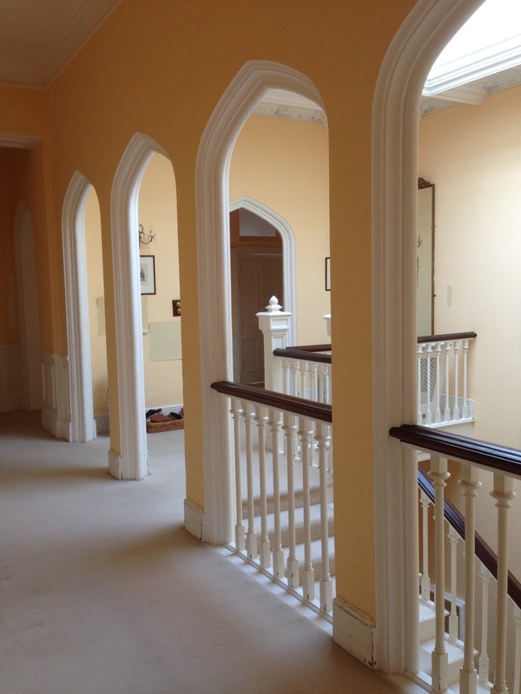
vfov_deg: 55.4
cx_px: 260
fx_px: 662
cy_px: 347
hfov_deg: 42.9
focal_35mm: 33
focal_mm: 4.12
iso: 50
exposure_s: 1/20
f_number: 2.4
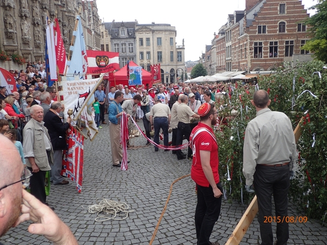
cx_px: 164
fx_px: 302
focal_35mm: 32
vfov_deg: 44.2
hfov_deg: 56.8
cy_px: 122
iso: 100
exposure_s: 1/500
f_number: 2.4
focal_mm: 5.87
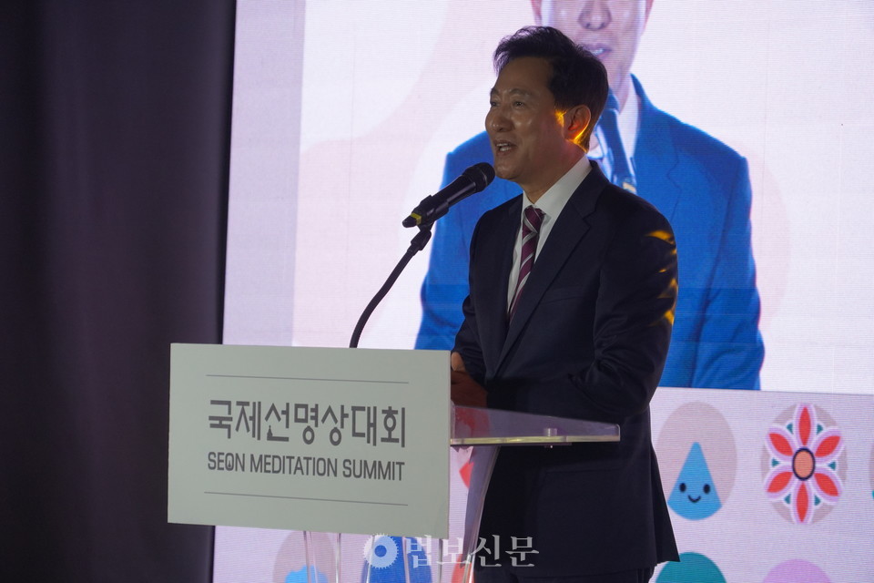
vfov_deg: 6.0
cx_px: 437
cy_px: 292
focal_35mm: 228
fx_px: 5535
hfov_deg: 9.0
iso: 1000
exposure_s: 1/250
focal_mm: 152
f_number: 6.3
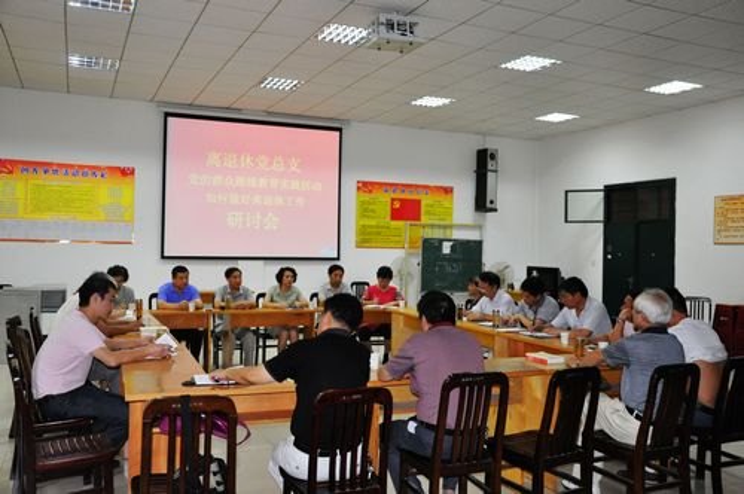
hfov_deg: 57.3
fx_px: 681
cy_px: 247
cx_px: 372
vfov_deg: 39.9
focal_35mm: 33
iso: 2000
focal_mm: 22
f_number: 5.6
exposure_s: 1/100
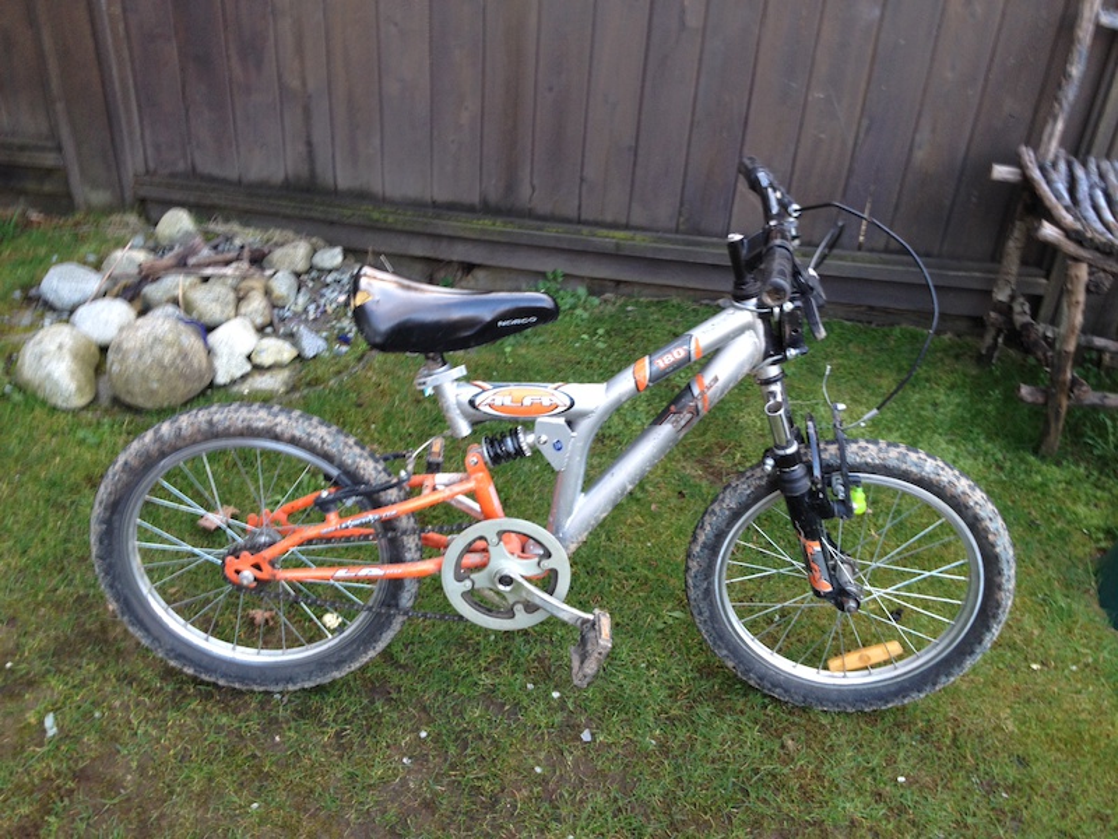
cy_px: 420
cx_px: 559
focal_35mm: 35
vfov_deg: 40.7
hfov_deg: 52.6
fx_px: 1130
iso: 50
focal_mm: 4.28
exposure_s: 1/20
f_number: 2.4
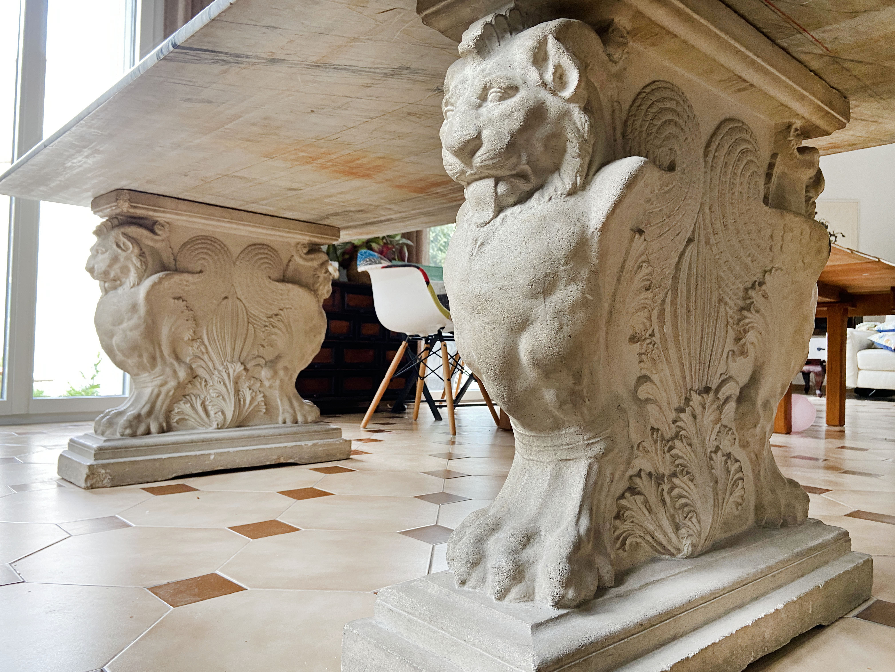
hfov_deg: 67.3
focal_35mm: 26
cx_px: 448
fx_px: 672
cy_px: 336
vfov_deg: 53.1
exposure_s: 1/60
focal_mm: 4.25
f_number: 1.8
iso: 160
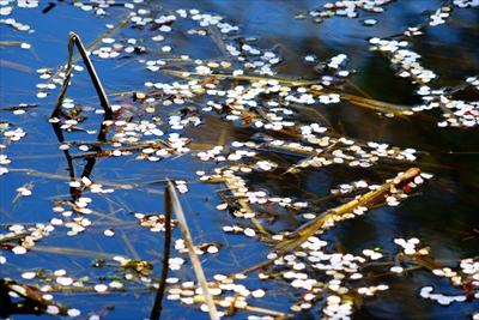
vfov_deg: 3.8
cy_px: 160
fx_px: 4791
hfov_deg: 5.7
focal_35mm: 360
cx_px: 240
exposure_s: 1/400
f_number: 6.3
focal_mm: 240
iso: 200
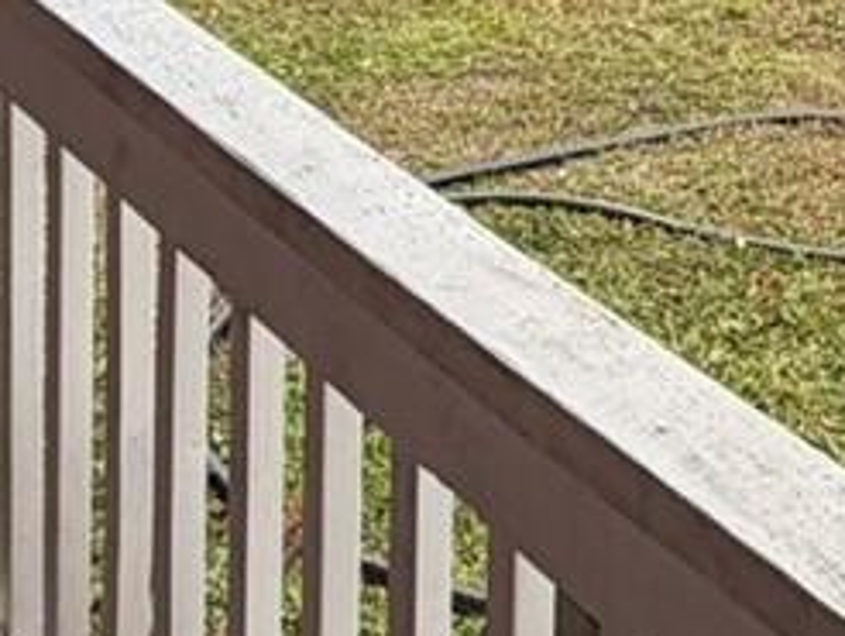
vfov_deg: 13.6
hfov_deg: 21.2
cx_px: 714
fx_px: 2224
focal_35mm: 91
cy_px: -691
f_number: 2.2
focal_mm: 2.22
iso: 40
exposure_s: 1/121
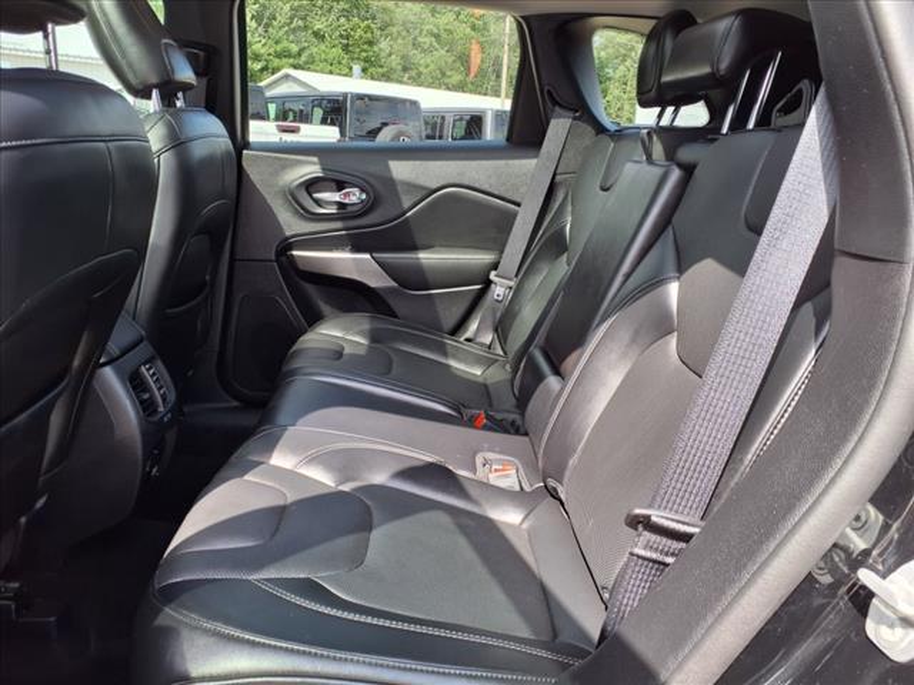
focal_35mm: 27
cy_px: 342
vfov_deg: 51.4
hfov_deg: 65.3
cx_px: 457
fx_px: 713
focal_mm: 3.58
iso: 40
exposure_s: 1/179
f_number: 1.9
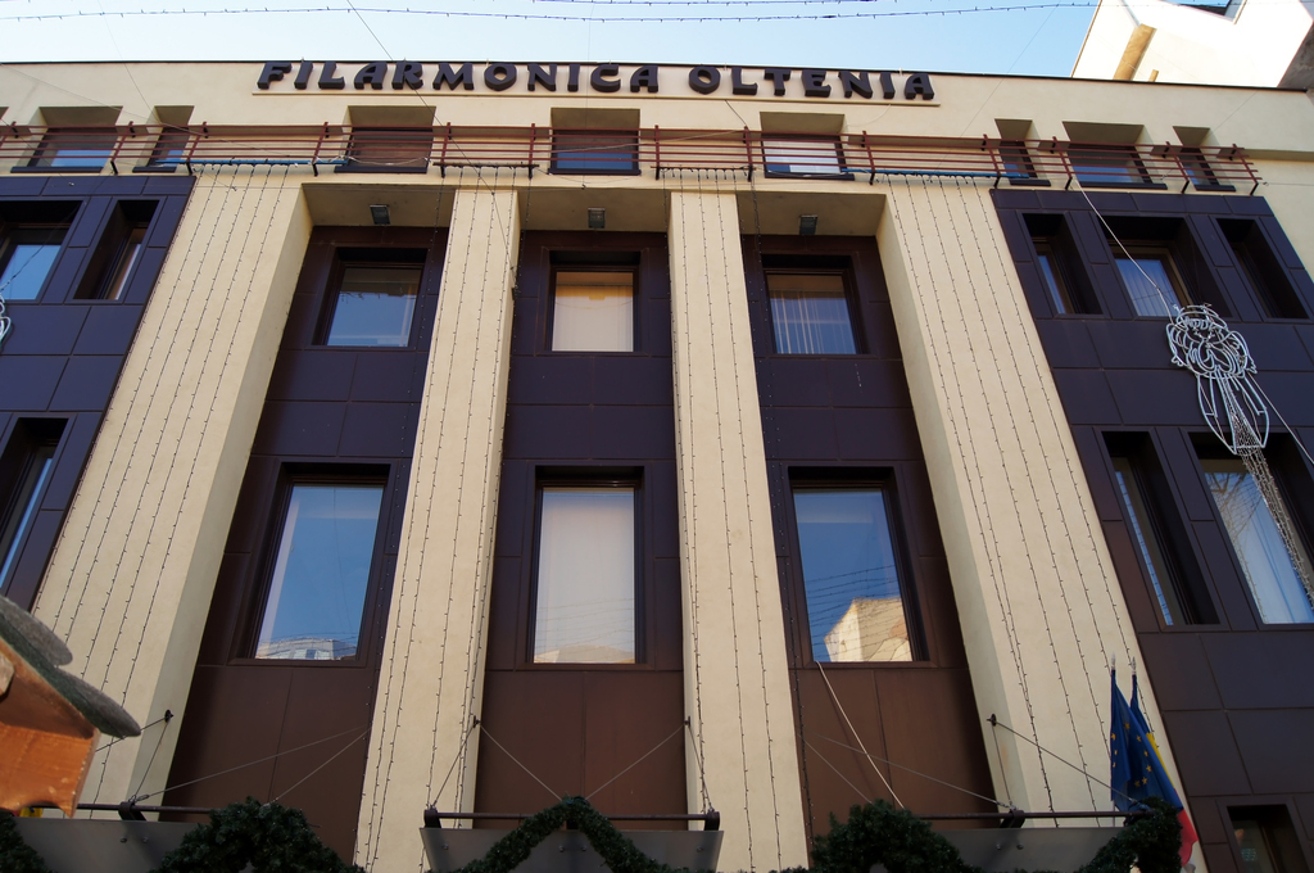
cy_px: 436
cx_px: 657
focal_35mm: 27
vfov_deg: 47.8
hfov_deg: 67.4
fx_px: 984
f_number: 5.6
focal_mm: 18
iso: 100
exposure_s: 1/160
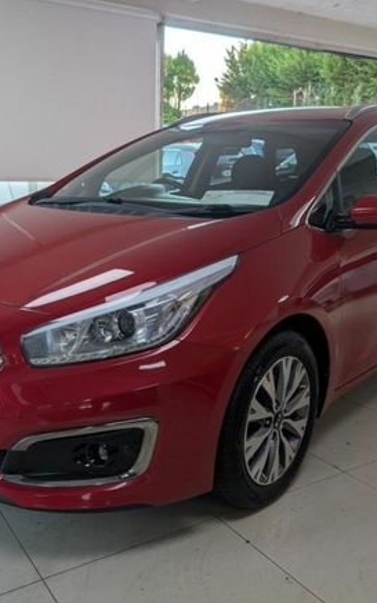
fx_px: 575
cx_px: 164
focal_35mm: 35
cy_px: 299
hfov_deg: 36.3
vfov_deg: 55.3
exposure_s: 1/231
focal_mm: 6.9
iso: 20
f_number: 1.68
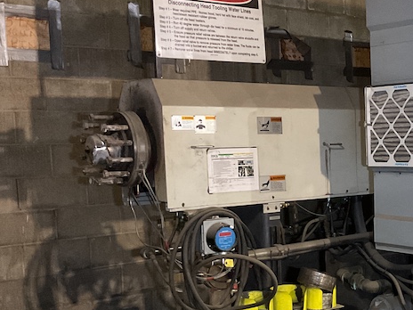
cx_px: 427
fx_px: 764
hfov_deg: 28.2
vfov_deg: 22.8
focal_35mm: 64
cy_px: 208
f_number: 1.8
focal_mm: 3
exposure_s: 1/40
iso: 320
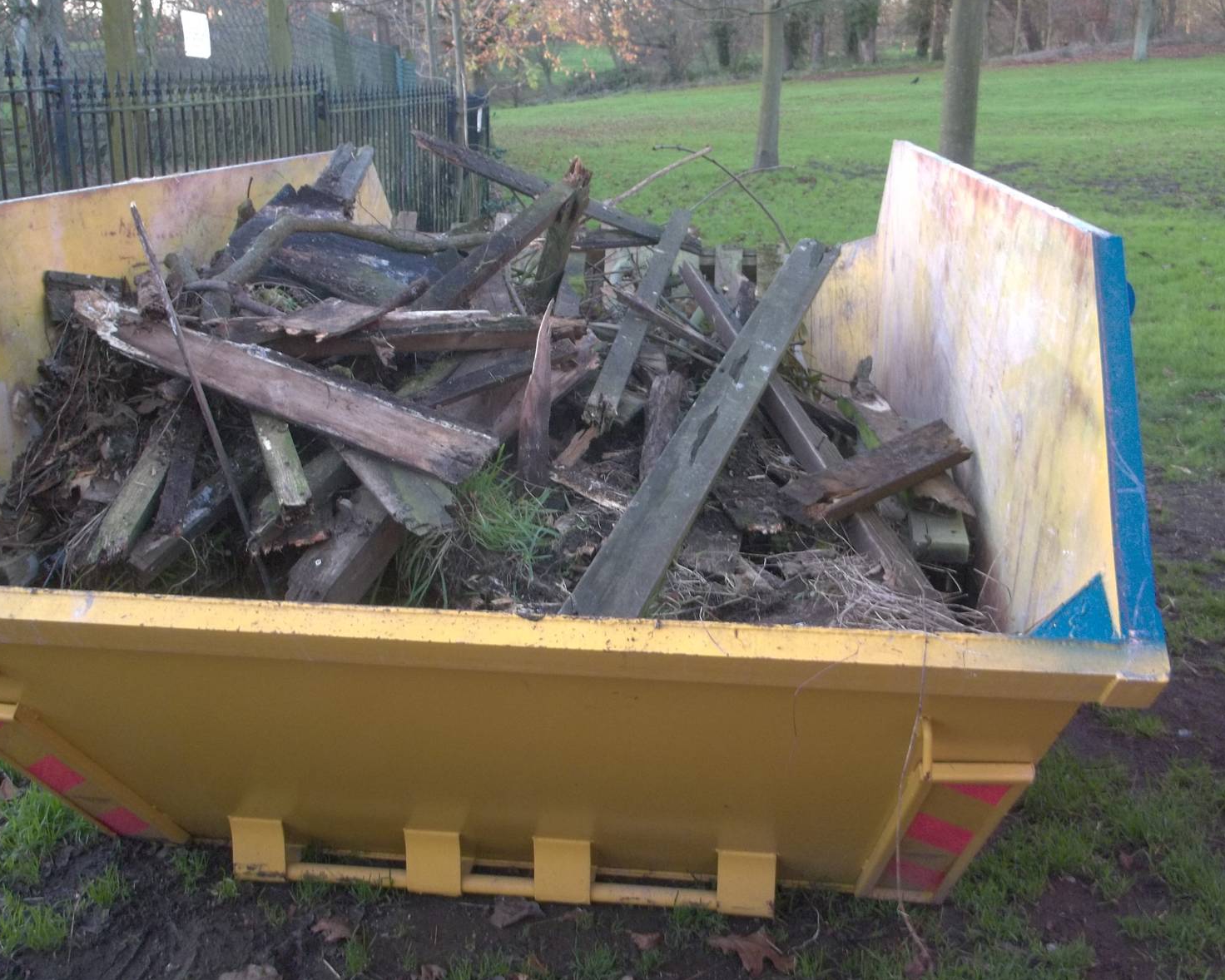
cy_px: 491
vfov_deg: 42.2
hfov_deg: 51.5
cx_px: 563
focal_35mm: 35
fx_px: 1269
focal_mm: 5.9
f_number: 3.3
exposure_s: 1/20
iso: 160
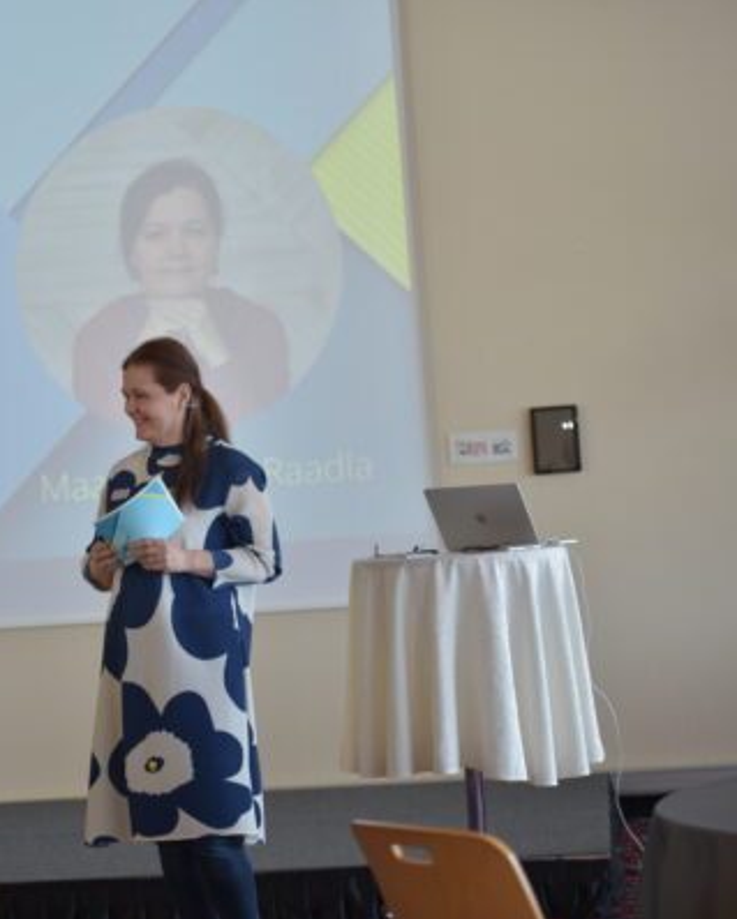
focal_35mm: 99
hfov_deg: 15.4
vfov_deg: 19.4
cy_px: 458
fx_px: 2696
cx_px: 118
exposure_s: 1/100
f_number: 2.8
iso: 320
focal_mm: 70
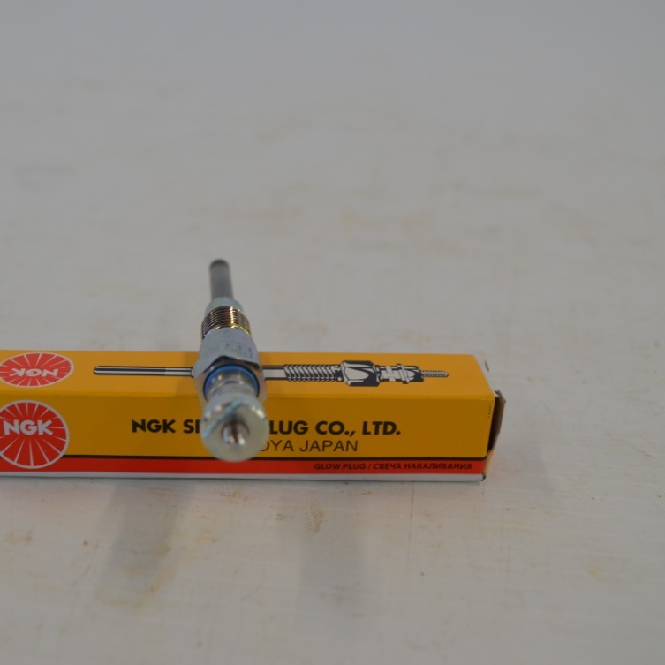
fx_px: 1022
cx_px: 238
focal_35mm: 47
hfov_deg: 35.8
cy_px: 328
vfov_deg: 36.1
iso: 360
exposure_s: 1/125
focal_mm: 24
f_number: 5.6
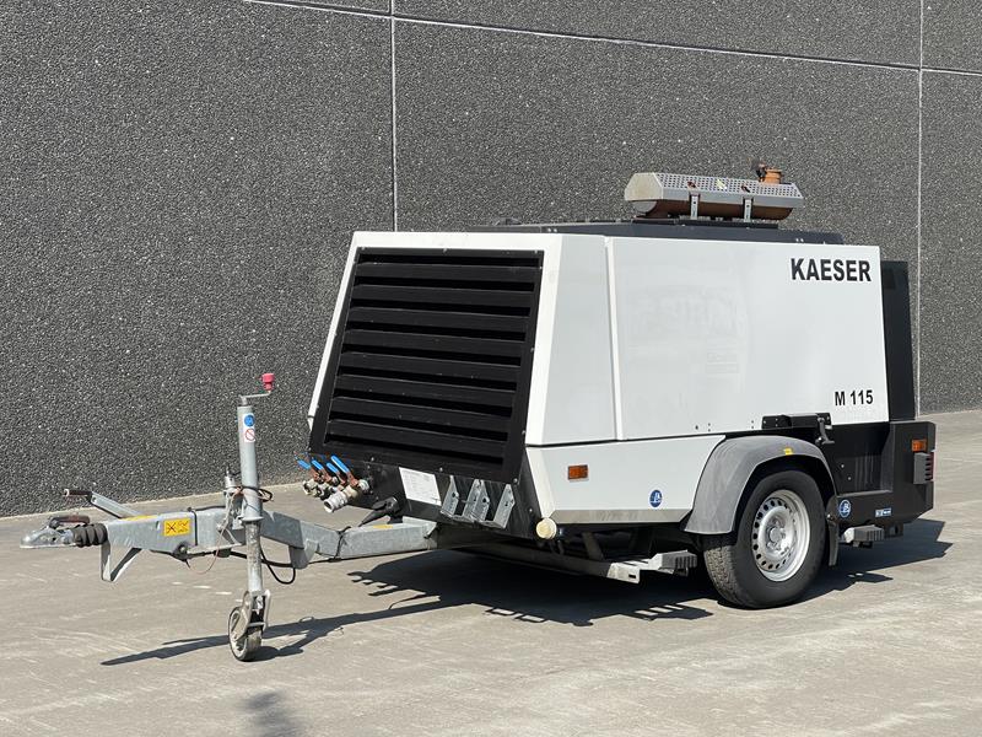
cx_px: 491
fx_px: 1816
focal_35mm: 64
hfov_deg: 30.3
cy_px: 368
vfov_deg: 22.9
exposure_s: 1/903
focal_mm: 7.5
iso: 20
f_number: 2.2
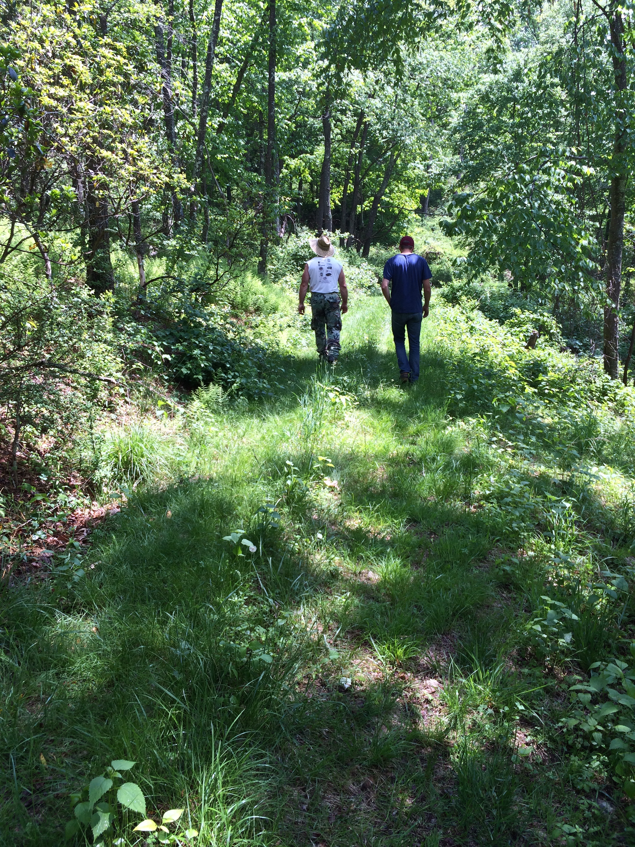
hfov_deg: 46.8
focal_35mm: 30
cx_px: 318
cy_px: 424
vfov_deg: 60.0
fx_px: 734
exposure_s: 1/471
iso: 32
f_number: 2.2
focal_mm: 4.12
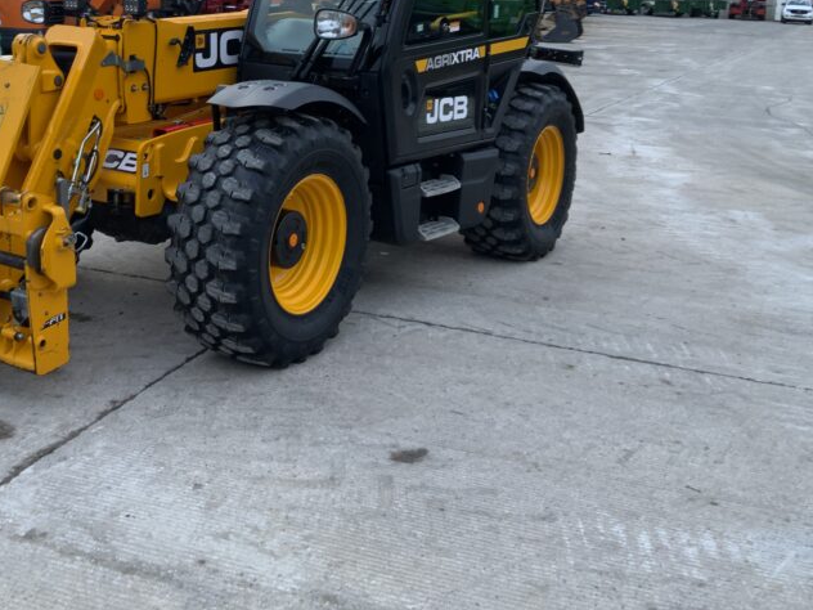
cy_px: 117
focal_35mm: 47
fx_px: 1104
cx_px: 237
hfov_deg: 39.7
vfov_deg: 30.1
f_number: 1.8
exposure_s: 1/122
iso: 20
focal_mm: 3
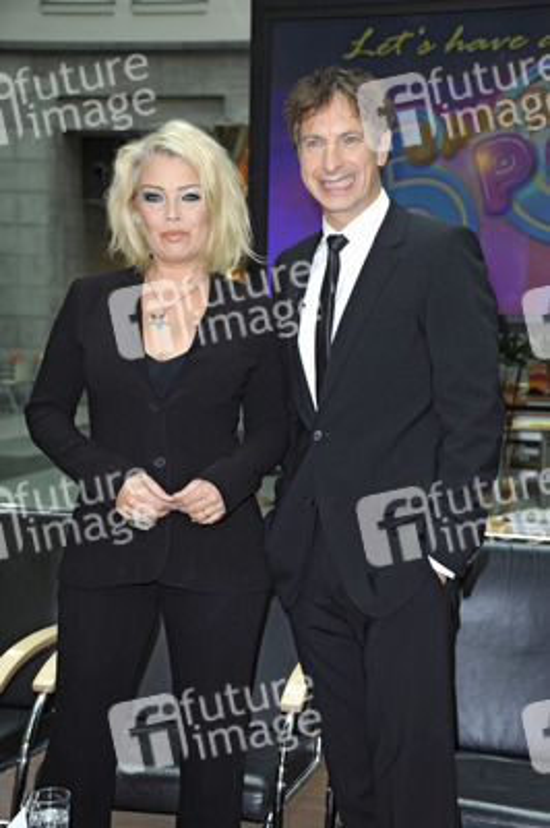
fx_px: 1423
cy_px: 414
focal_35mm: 62
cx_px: 275
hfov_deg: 21.9
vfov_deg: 32.4
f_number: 5.6
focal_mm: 62
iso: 500
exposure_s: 1/160
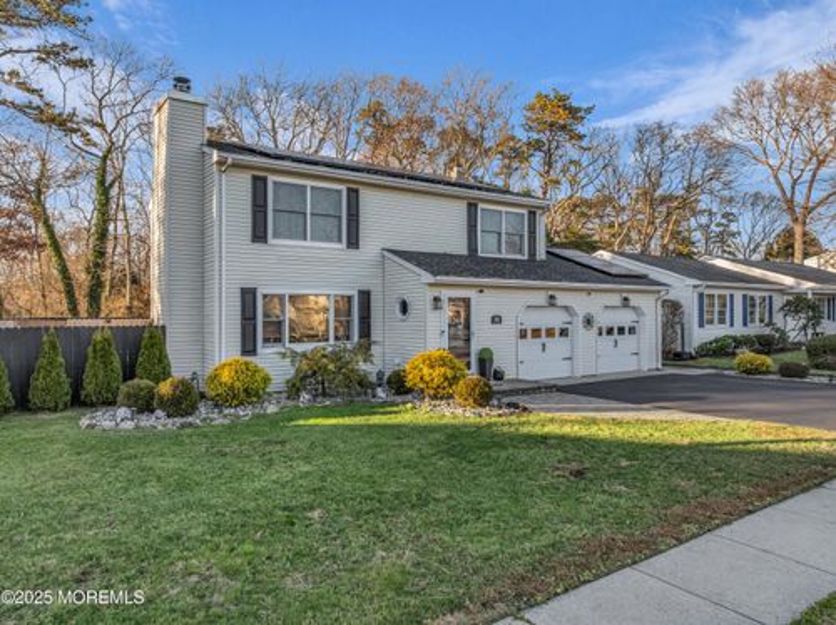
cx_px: 418
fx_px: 579
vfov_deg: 56.7
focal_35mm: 24
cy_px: 312
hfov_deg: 71.6
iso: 160
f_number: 2.8
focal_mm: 12.29
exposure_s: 1/500
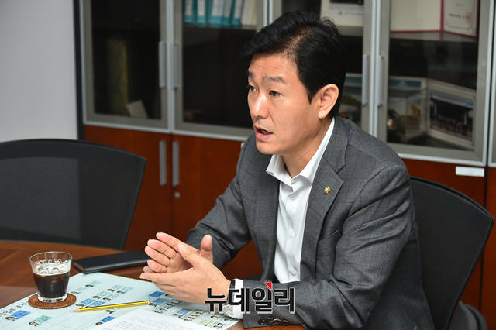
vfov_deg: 17.0
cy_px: 165
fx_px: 1102
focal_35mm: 80
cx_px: 248
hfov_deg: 25.4
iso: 1000
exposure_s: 1/250
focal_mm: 80
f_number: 4.5
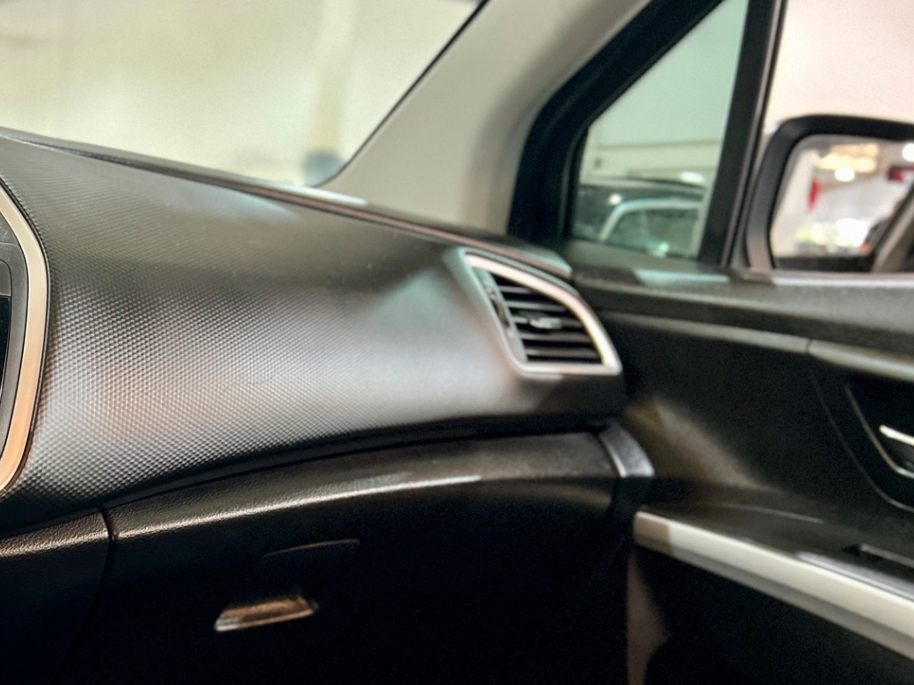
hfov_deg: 36.9
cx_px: 76
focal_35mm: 48
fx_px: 1267
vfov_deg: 29.3
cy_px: 584
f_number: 1.5
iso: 500
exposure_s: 1/30
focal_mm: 5.7
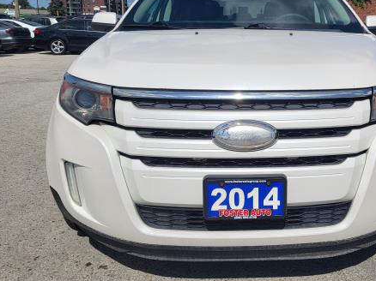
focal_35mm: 38
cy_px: 97
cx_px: 257
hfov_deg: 48.0
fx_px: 413
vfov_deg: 37.3
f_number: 1.8
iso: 40
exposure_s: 1/7334
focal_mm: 5.4
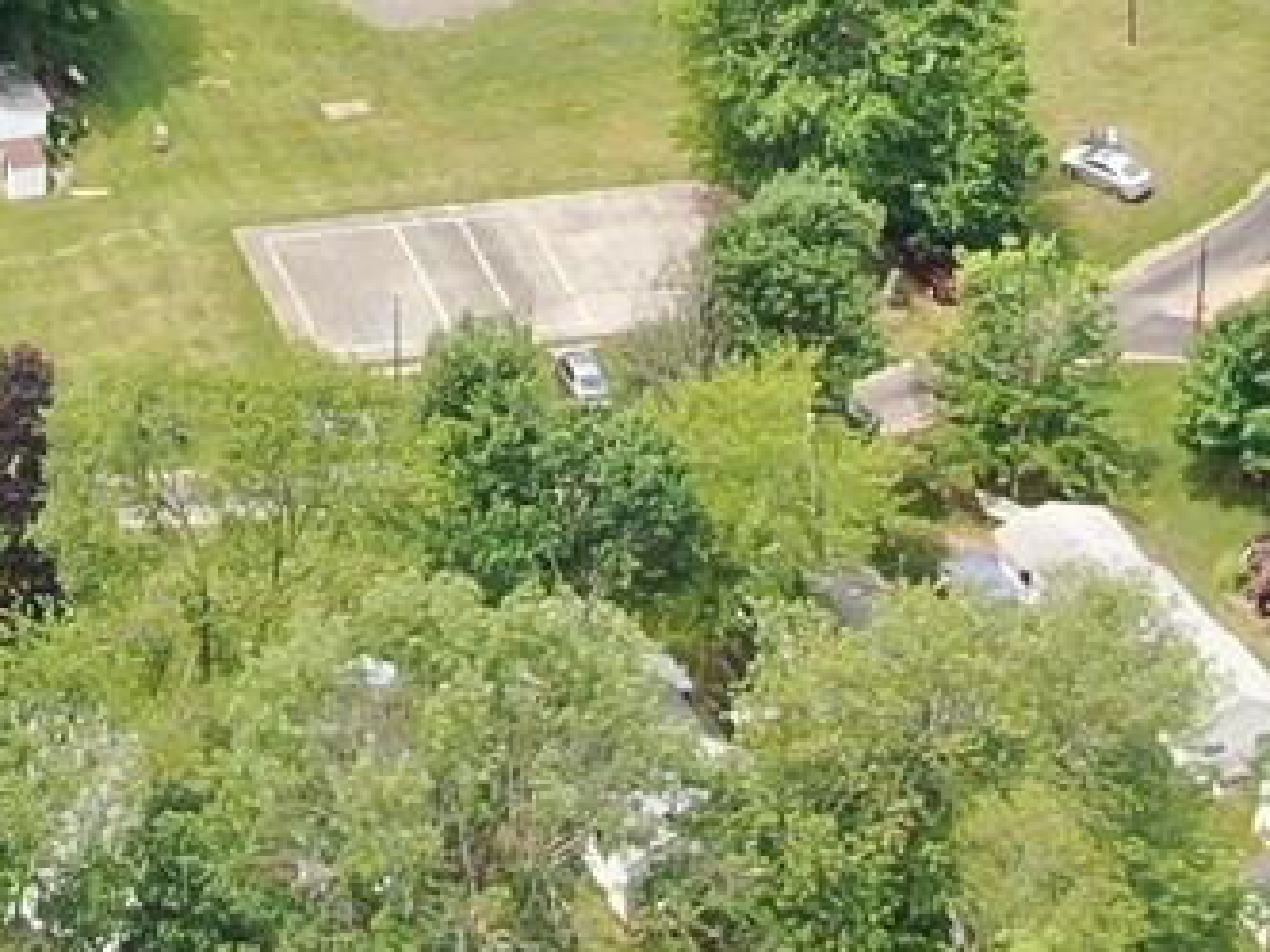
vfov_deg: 9.1
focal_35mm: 148
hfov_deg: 13.2
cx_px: -15
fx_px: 5430
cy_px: -1300
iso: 100
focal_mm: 4.39
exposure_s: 1/400
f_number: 2.8
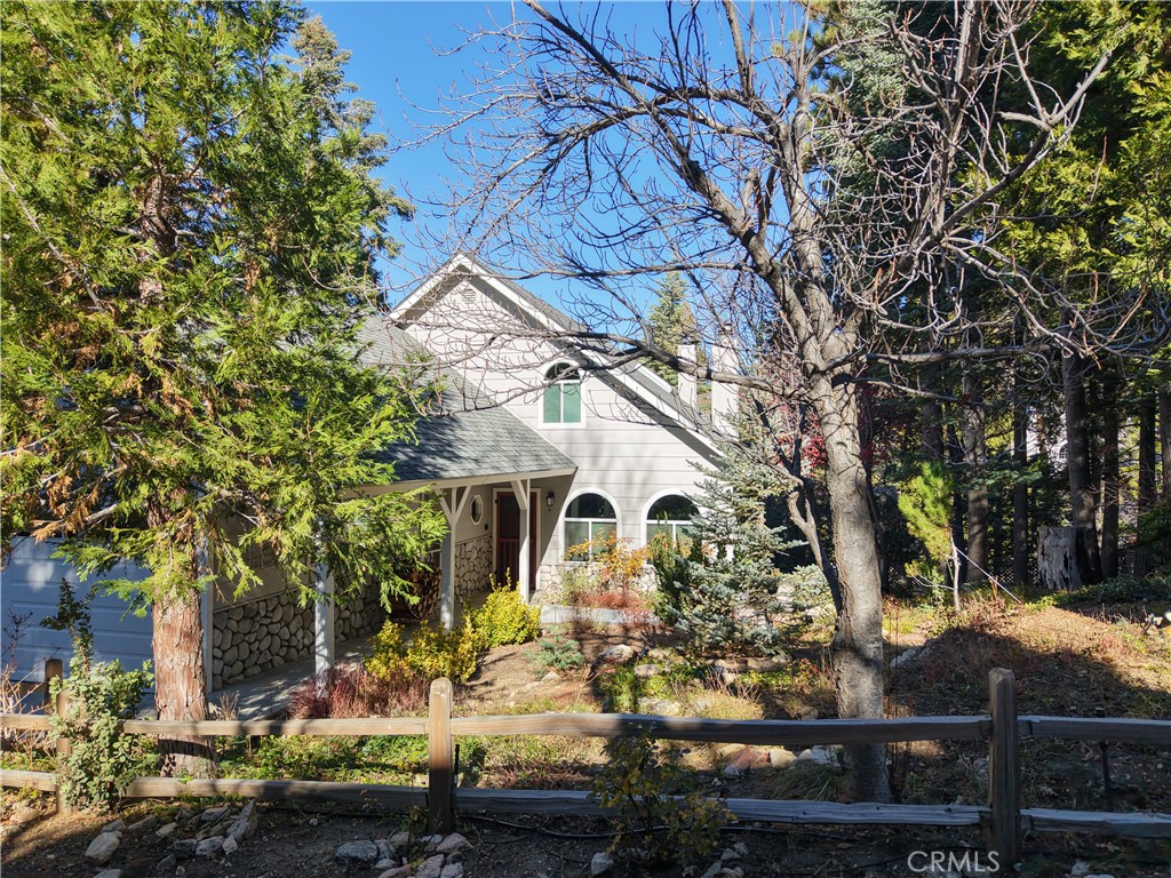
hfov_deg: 71.6
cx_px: 586
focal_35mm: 24
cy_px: 439
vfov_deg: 56.8
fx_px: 812
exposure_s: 1/800
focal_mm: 8.67
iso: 100
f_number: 1.8
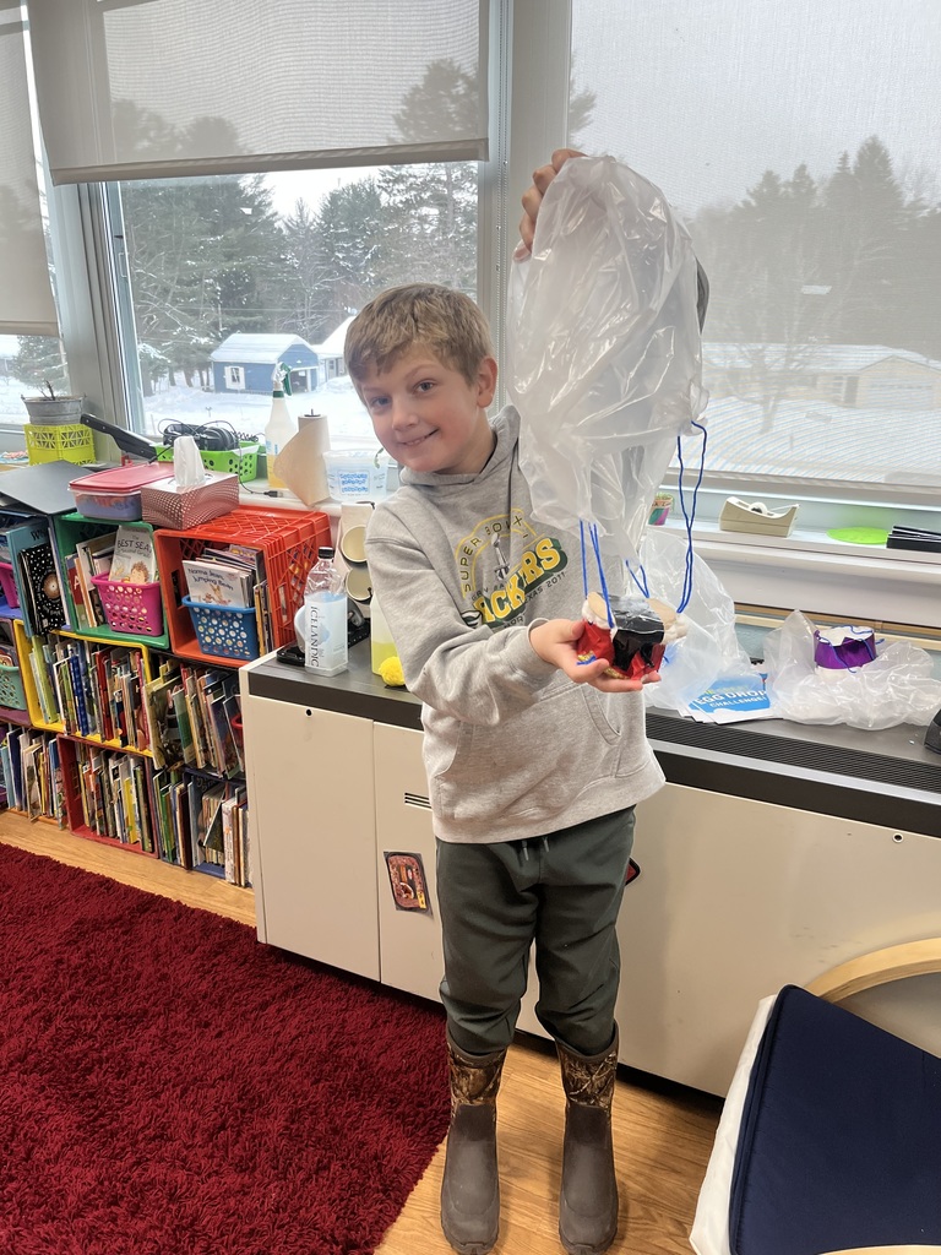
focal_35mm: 26
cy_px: 628
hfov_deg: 53.1
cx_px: 470
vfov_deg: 67.3
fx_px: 942
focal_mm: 5.1
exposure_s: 1/120
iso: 100
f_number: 1.6
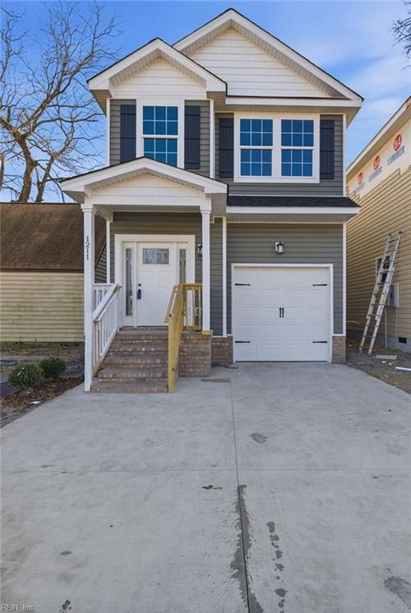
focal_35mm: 12
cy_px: 306
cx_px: 206
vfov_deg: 112.5
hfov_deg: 90.2
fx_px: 205
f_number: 8
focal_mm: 12
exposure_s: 1/1250
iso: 250
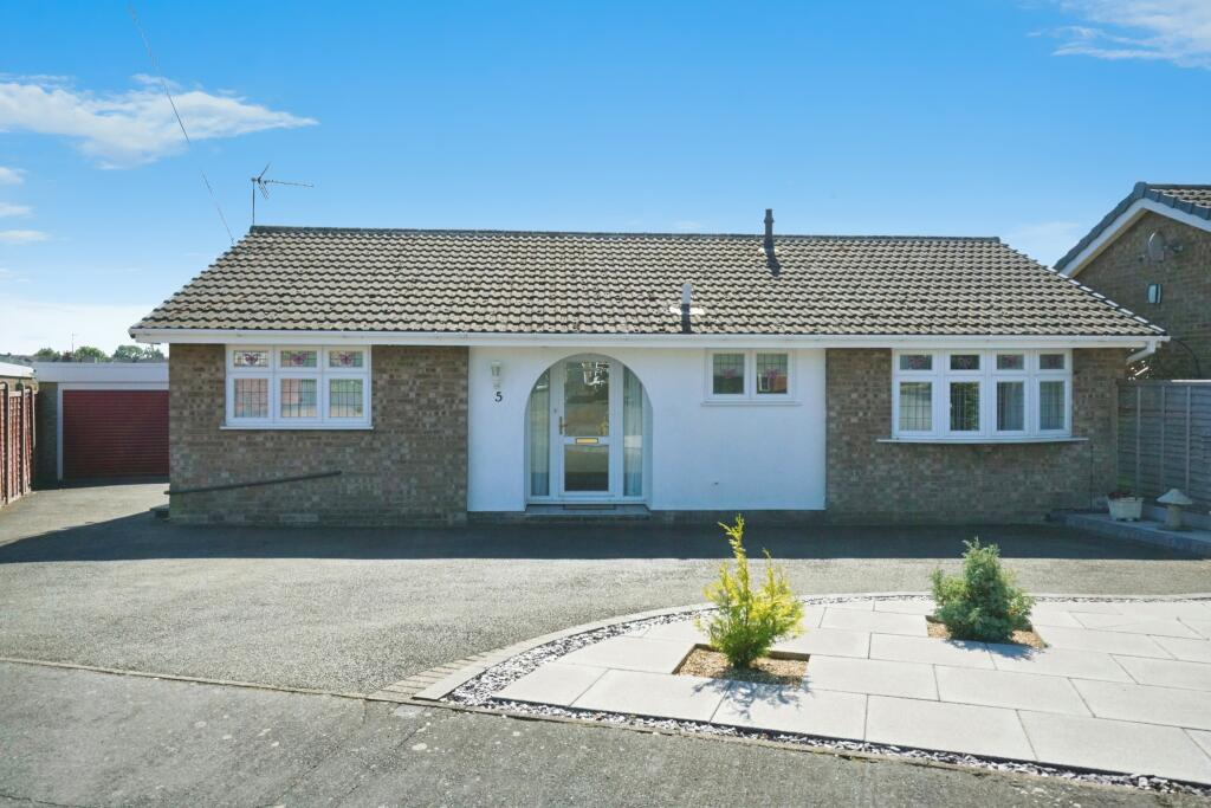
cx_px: 606
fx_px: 942
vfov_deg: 46.4
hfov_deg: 65.5
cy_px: 404
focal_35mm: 28
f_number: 11
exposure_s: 1/2000
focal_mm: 28
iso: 2000
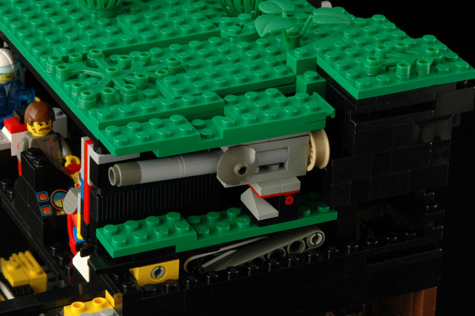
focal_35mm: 158
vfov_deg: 8.7
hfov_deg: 13.1
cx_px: 238
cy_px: 158
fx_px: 2076
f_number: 29
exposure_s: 1/60
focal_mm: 105
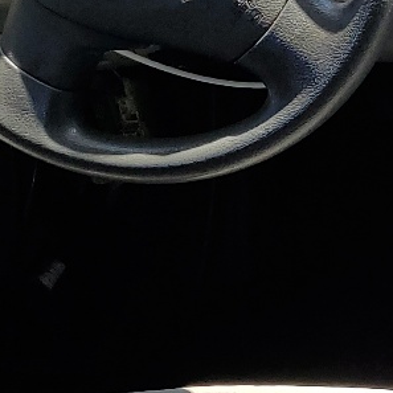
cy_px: 278
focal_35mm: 124
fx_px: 1593
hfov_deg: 13.0
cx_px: 656
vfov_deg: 14.0
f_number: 1.5
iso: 50
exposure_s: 1/769
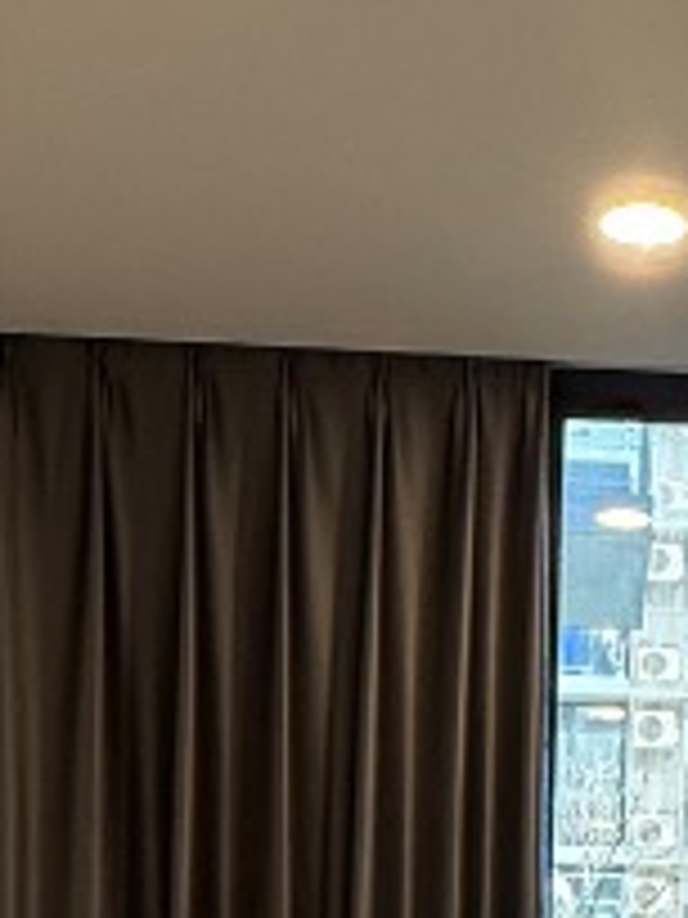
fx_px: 1961
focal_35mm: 74
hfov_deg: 19.4
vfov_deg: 23.0
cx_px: 670
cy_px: 1233
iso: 250
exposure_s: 1/100
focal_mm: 2.22
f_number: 2.2
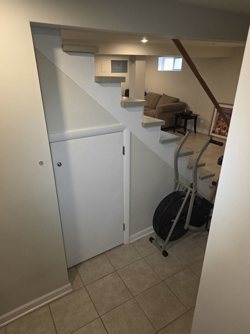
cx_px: 125
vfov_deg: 73.9
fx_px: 221
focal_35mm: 23
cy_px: 167
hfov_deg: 58.9
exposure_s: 1/30
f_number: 1.7
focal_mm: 6.25
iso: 100
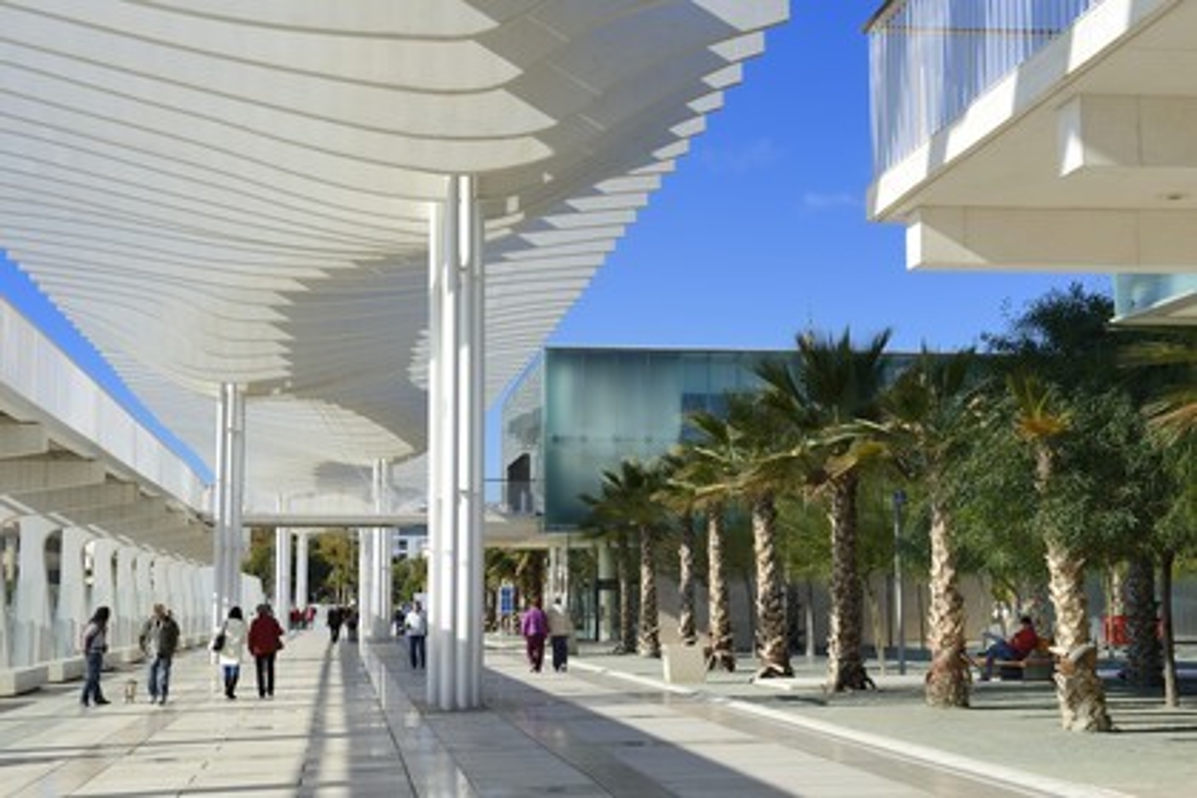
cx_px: 598
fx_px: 1662
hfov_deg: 39.6
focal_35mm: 50
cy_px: 399
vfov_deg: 27.0
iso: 100
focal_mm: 50
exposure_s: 1/250
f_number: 8
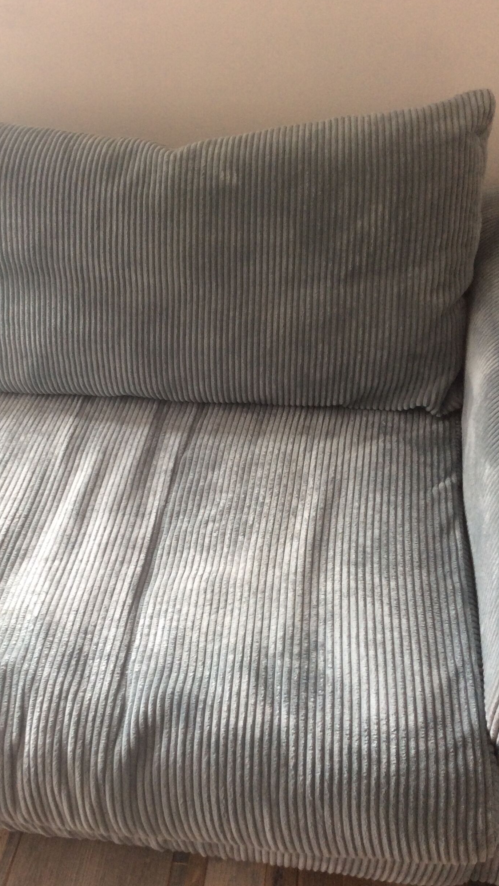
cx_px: 180
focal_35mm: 37
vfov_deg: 54.0
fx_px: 870
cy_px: 468
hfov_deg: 31.8
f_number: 2.4
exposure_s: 1/25
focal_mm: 3.3
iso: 40
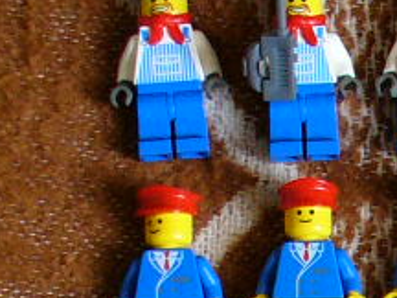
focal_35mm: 219
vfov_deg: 6.5
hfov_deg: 8.6
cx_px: 785
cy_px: 721
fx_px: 2512
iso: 200
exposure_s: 1/13
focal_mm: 6.1
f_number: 2.8
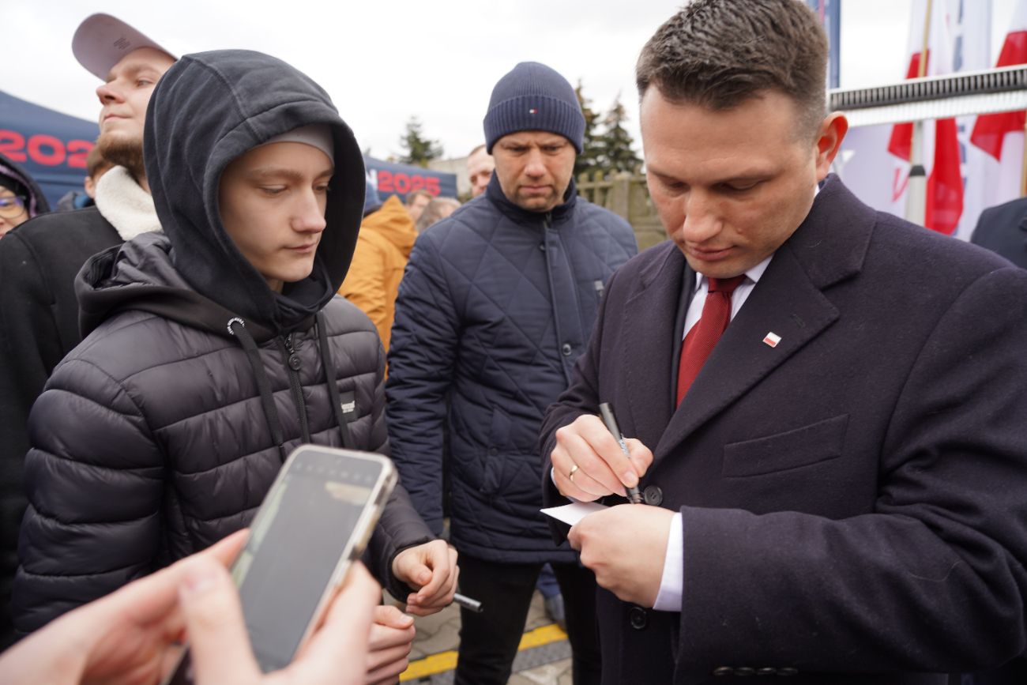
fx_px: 685
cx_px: 514
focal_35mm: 24
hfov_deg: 73.7
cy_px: 342
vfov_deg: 53.1
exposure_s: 1/100
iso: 100
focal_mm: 24
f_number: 4
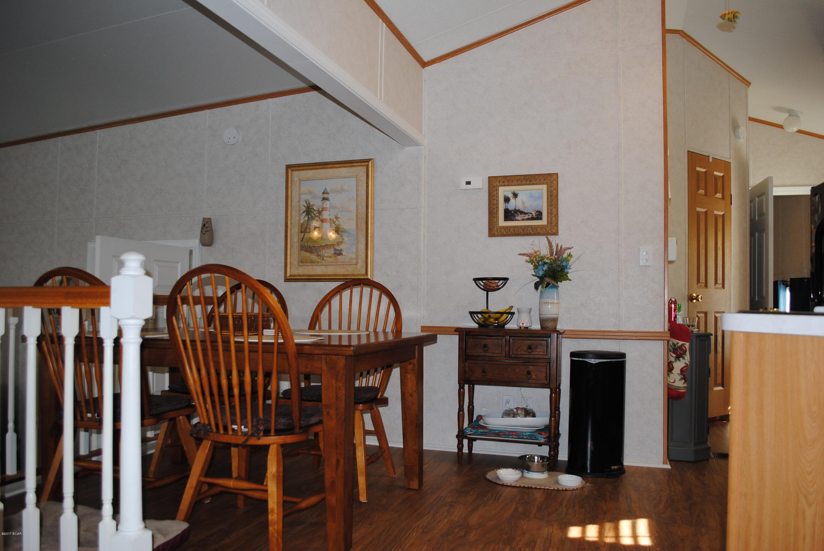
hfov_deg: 67.3
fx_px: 619
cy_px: 276
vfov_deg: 48.0
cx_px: 412
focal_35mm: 27
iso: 200
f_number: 3.5
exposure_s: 1/60
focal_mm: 18
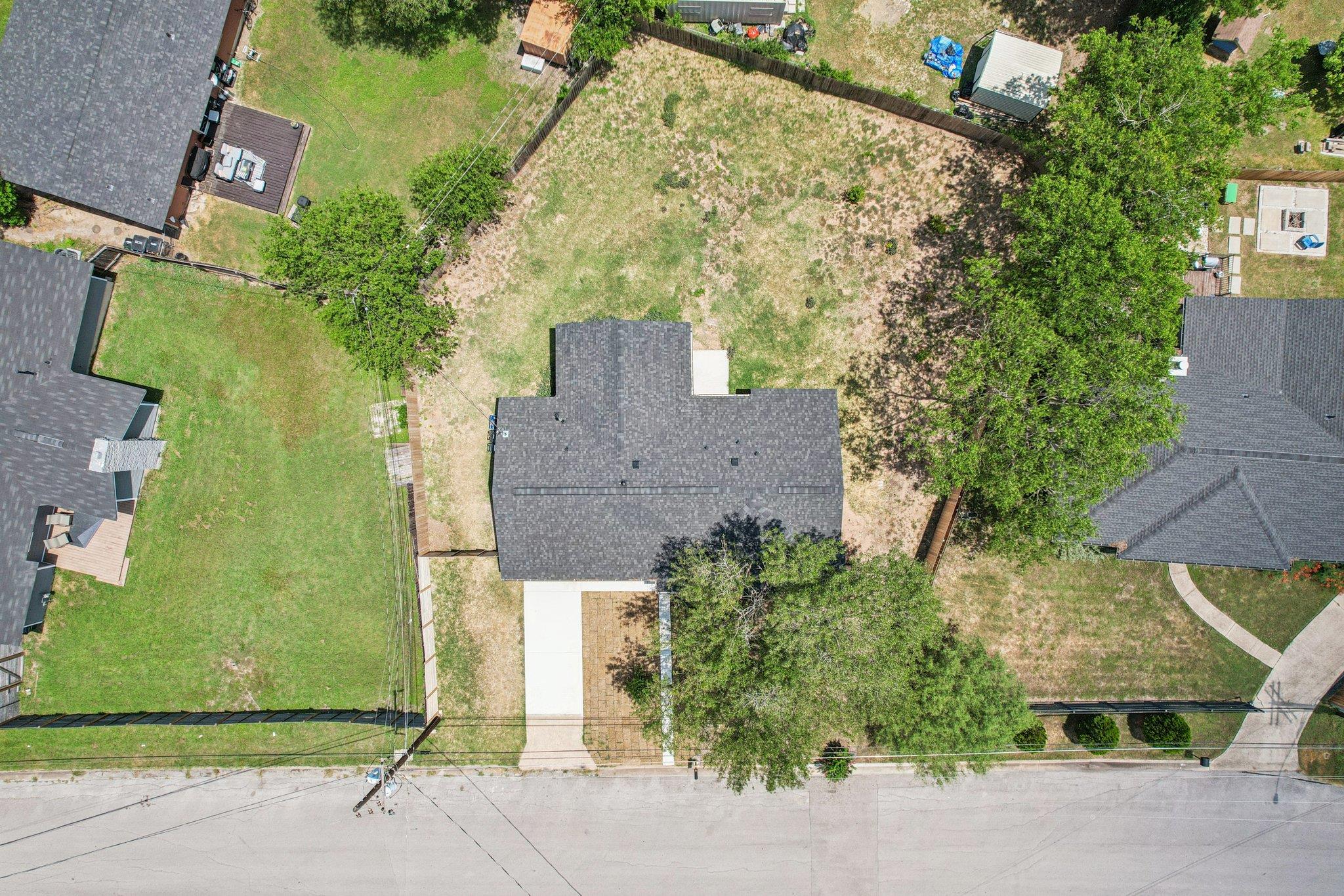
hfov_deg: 78.6
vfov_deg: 57.2
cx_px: 672
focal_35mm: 22
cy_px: 448
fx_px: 821
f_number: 2.8
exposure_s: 1/2000
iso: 100
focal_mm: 8.38
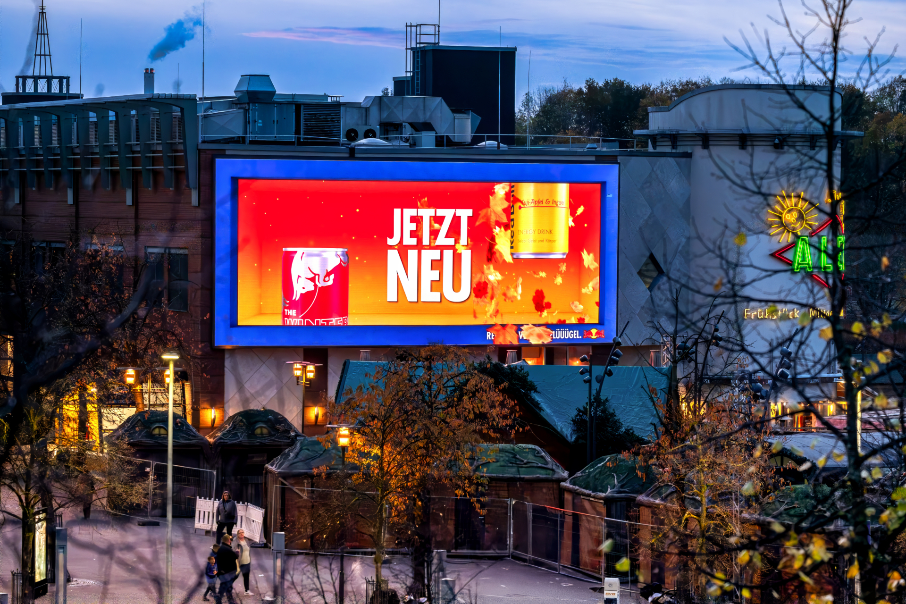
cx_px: 453
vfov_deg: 11.1
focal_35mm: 123
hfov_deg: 16.7
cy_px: 302
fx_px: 3095
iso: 3200
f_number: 5.6
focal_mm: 81.9
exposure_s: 1/60
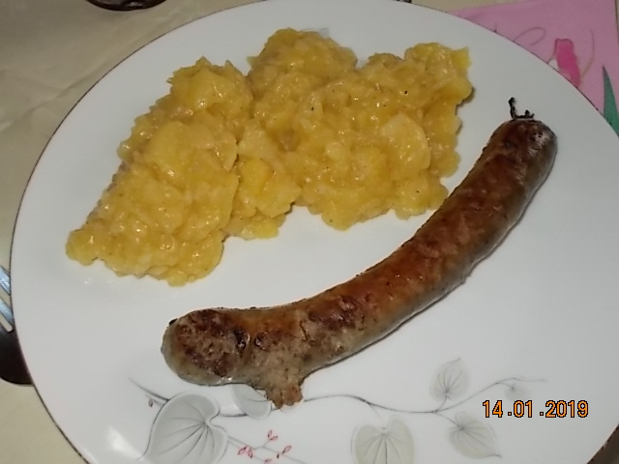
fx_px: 787
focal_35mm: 44
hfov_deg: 42.9
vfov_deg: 32.9
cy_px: 232
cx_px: 310
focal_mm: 7.9
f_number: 4.2
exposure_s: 1/30
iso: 200
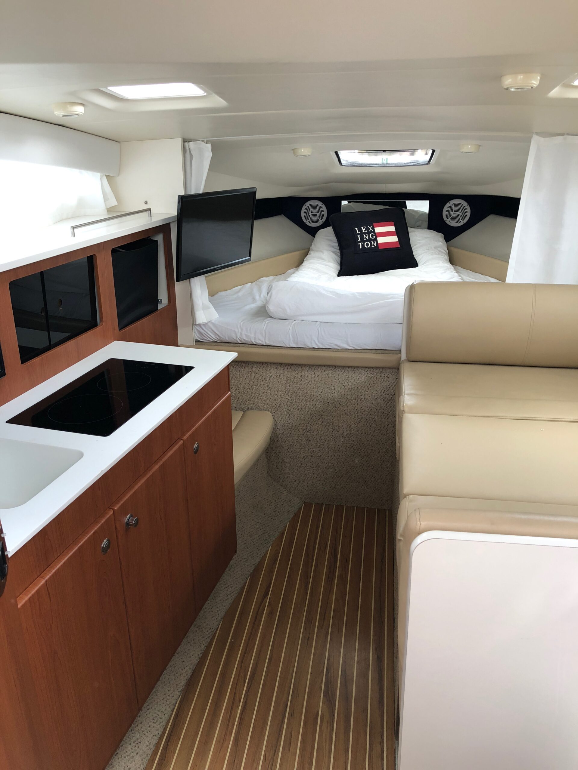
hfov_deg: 49.7
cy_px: 385
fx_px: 623
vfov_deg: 63.4
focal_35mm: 28
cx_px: 289
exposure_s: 1/30
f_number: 1.8
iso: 25
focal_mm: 4
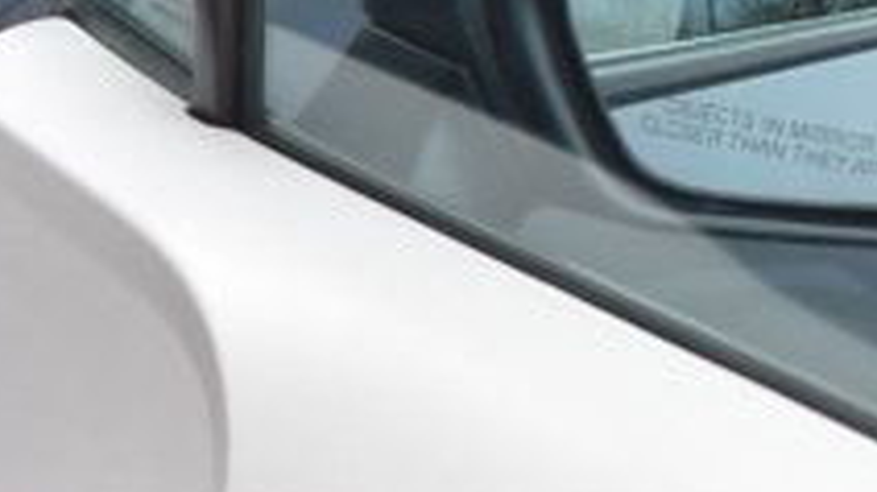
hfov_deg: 8.7
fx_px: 5474
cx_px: -827
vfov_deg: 5.1
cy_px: 637
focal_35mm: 236
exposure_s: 1/160
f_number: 6.3
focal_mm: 31
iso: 400
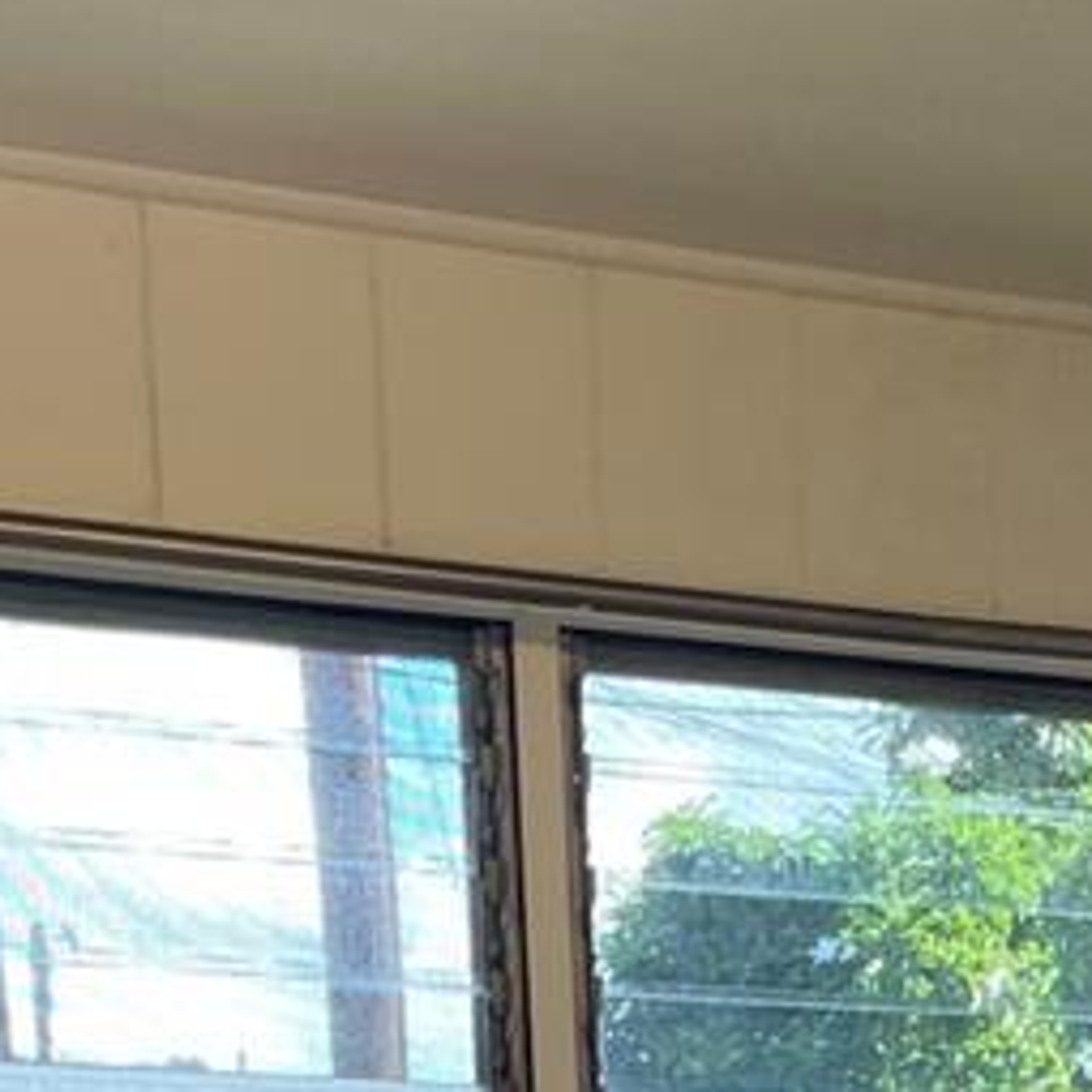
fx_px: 3855
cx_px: 1165
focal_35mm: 108
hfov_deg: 15.7
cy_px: 2265
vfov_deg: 13.5
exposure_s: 1/120
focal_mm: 4.2
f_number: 1.6
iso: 50
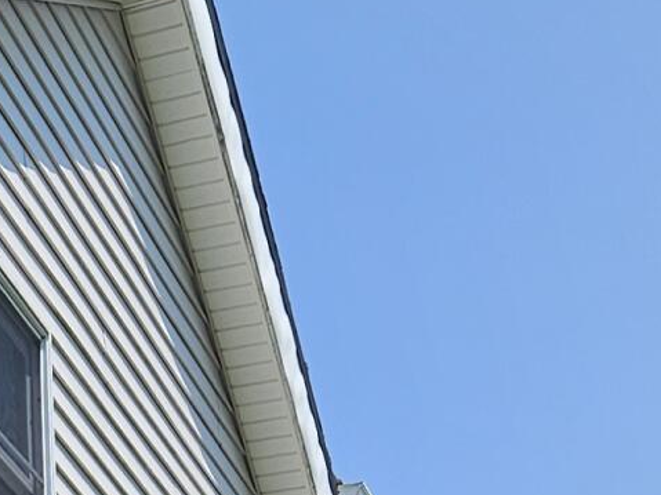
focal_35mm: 144
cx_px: -511
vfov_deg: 9.4
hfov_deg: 12.6
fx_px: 2749
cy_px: 1096
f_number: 1.8
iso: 25
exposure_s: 1/2010
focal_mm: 5.4
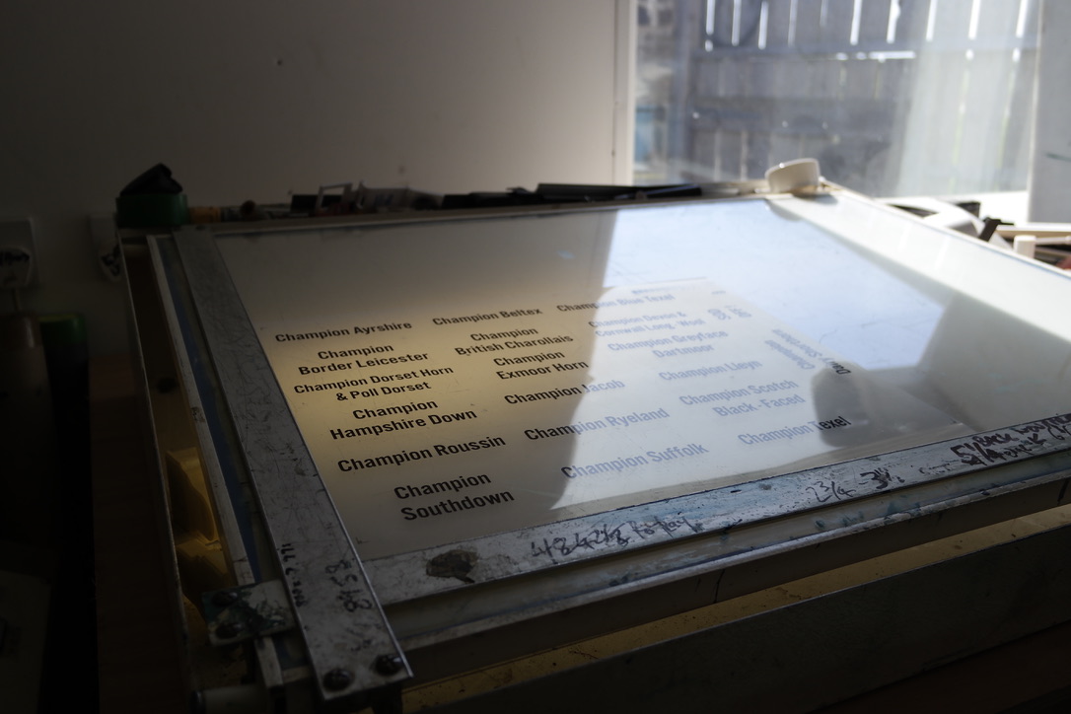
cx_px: 536
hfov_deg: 61.9
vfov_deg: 43.6
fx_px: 892
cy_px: 357
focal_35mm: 30
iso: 100
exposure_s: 1/320
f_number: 3.5
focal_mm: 20
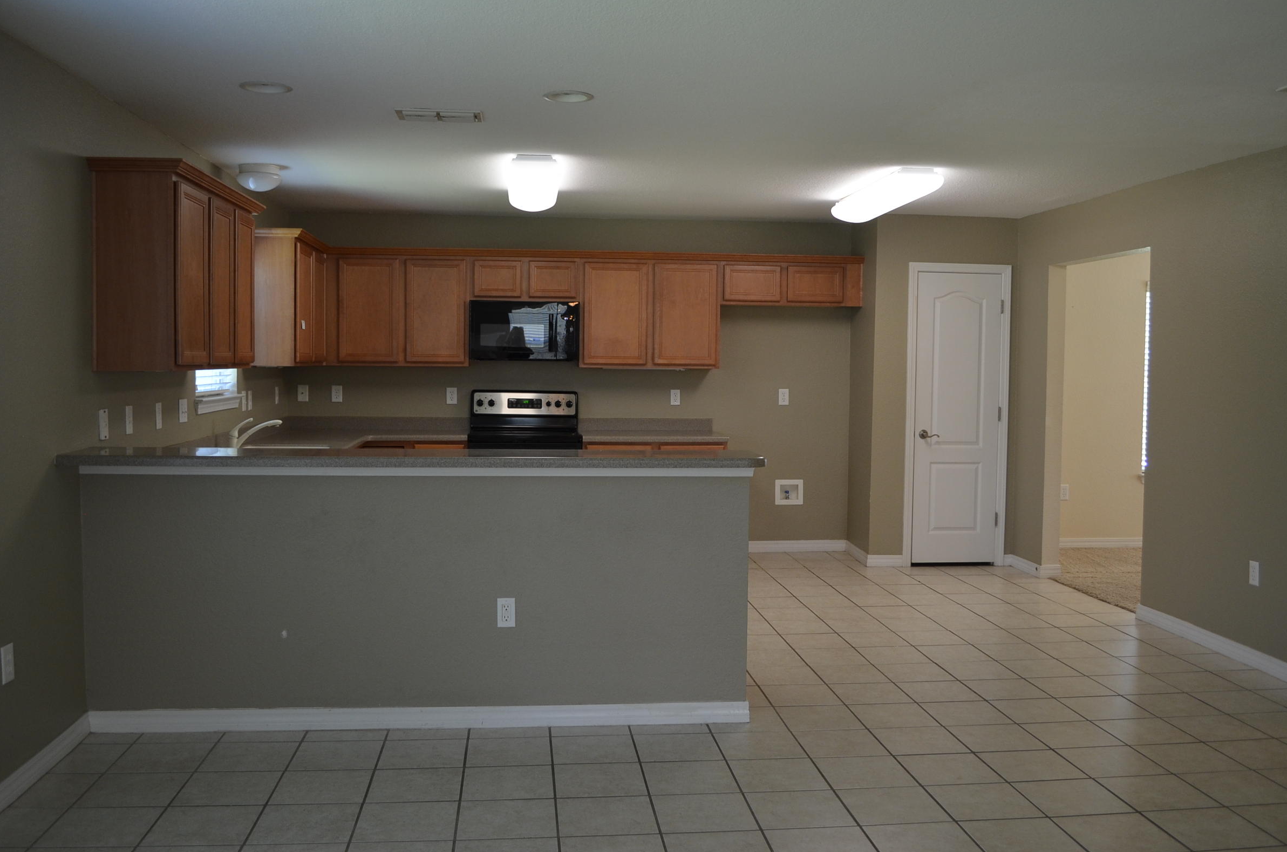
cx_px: 635
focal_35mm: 31
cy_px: 417
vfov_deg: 42.1
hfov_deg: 60.4
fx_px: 1106
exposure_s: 1/60
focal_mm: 20
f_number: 4
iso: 450
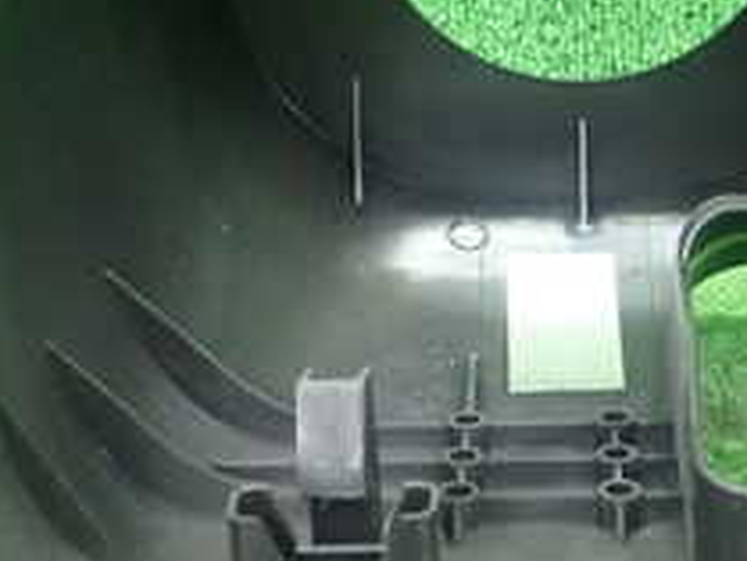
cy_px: 343
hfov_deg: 22.6
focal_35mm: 86
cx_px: 522
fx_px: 1857
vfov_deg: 17.2
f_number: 2.3
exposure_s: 1/100
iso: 800
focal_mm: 5.5
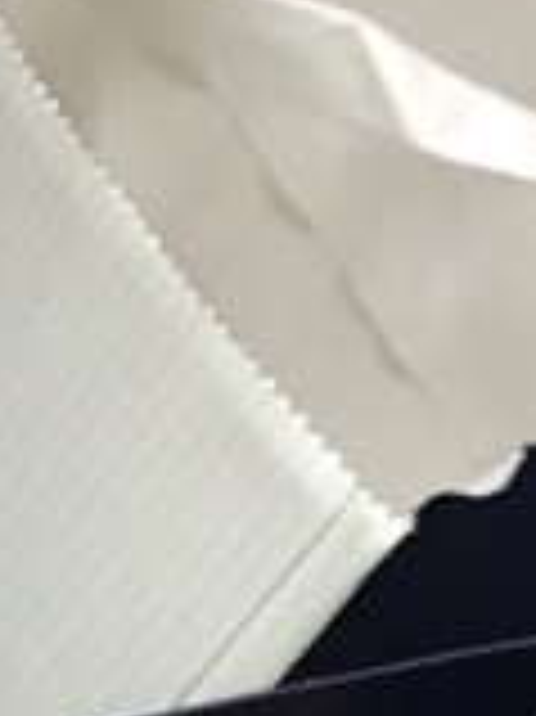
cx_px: -302
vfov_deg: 9.0
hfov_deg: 7.5
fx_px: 4031
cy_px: 1833
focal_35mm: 195
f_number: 2.2
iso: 200
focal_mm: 4.15
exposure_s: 1/17
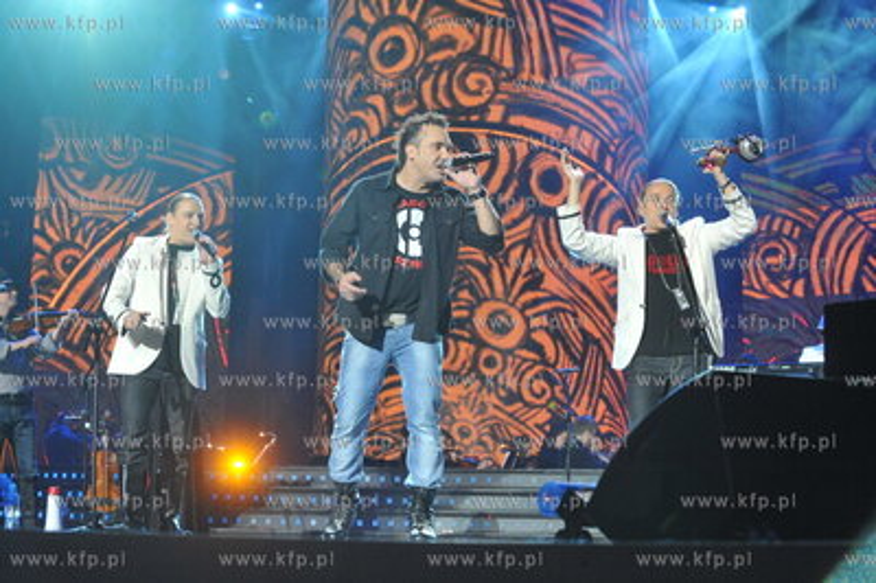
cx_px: 438
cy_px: 292
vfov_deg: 19.4
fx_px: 1702
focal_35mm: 70
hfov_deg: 28.9
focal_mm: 70
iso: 3200
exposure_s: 1/200
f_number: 5.6
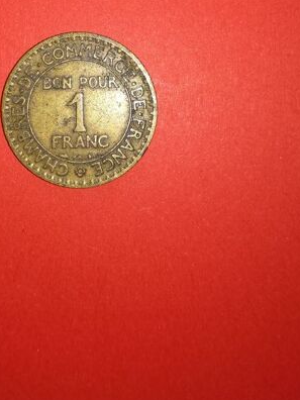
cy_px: 91
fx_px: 485
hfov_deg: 34.1
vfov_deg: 43.1
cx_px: 102
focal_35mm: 42
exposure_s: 1/271
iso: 50
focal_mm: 3.83
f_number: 2.2
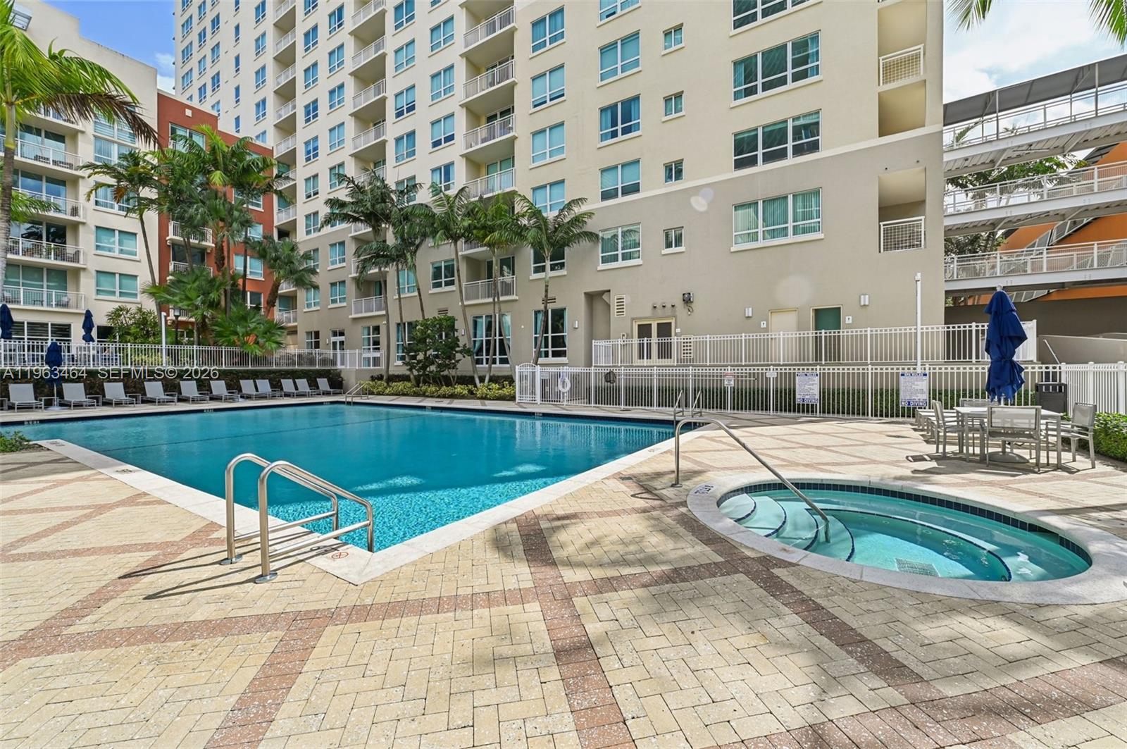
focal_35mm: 14
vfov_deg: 81.1
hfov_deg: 104.3
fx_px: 438
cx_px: 564
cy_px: 374
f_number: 8
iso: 100
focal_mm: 14
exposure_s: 1/250
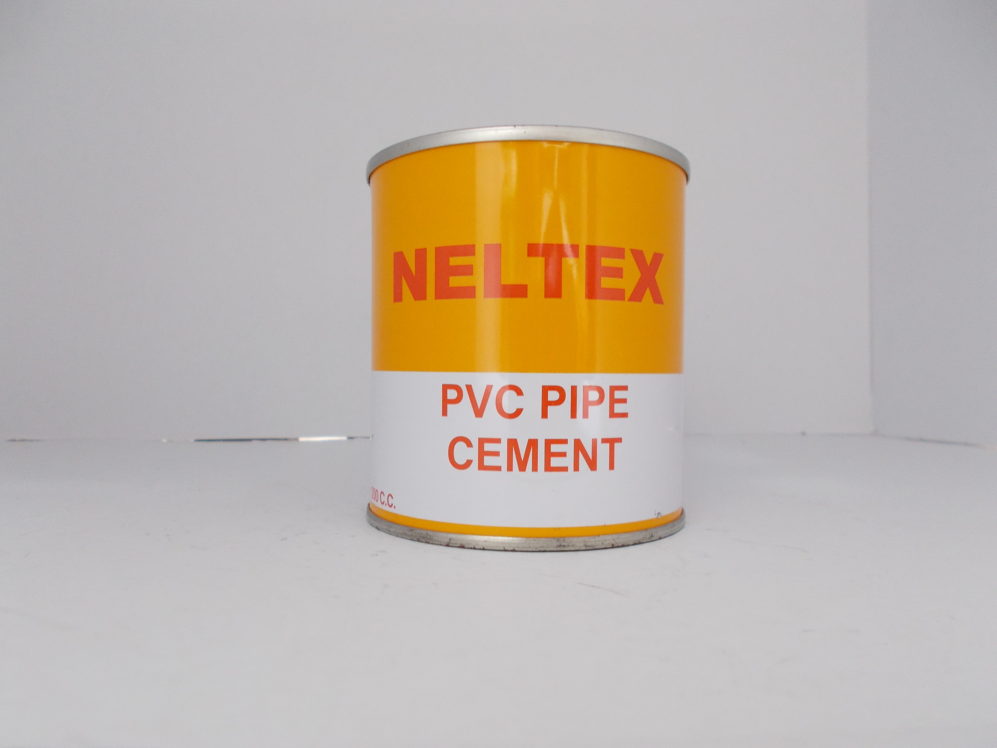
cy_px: 374
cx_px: 498
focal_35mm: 26
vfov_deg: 53.1
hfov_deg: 67.3
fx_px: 749
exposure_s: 1/2.5
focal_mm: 4.6
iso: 200
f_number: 3.2
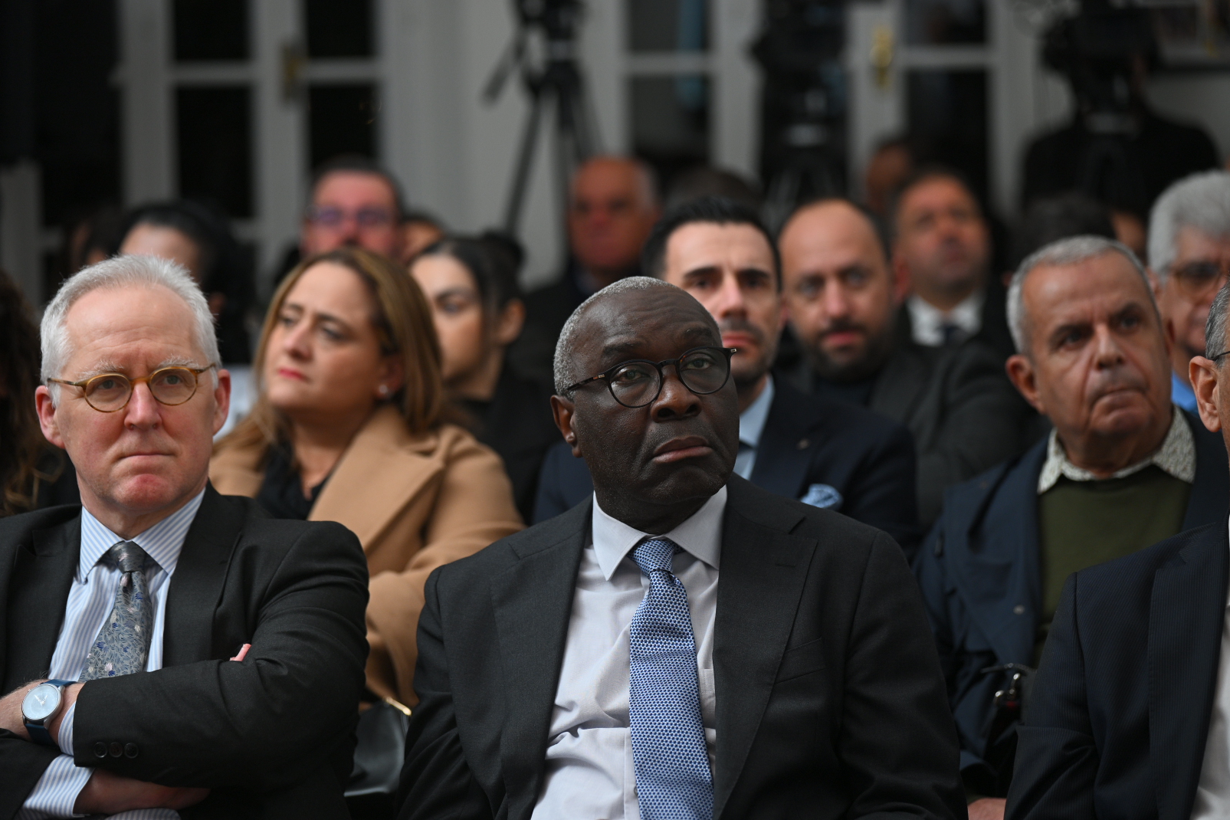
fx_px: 3621
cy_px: 408
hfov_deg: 19.3
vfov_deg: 12.9
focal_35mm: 106
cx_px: 616
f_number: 2.8
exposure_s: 1/200
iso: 500
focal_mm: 105
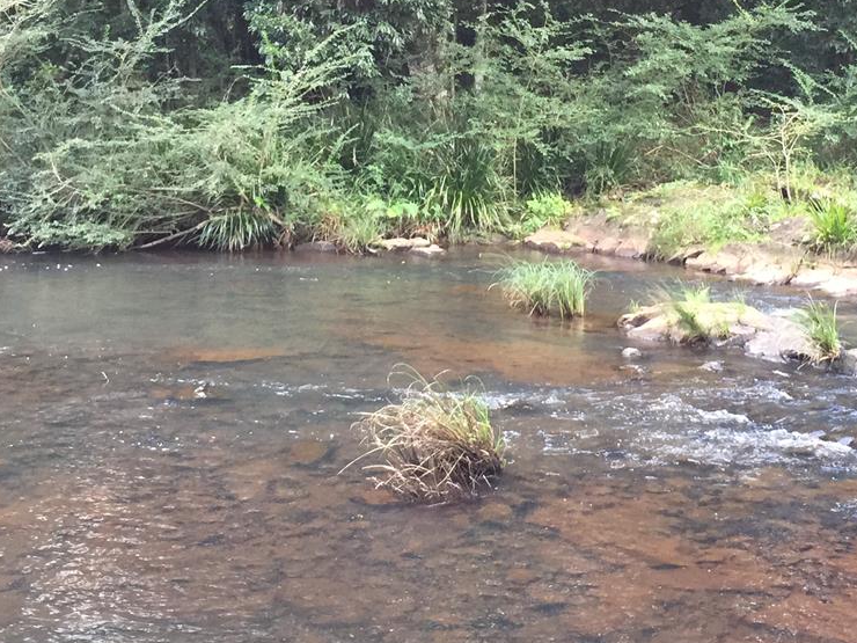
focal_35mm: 64
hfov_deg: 30.2
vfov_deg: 22.6
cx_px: 532
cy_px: 119
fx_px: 1584
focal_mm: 4.15
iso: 50
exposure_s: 1/33
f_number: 2.2
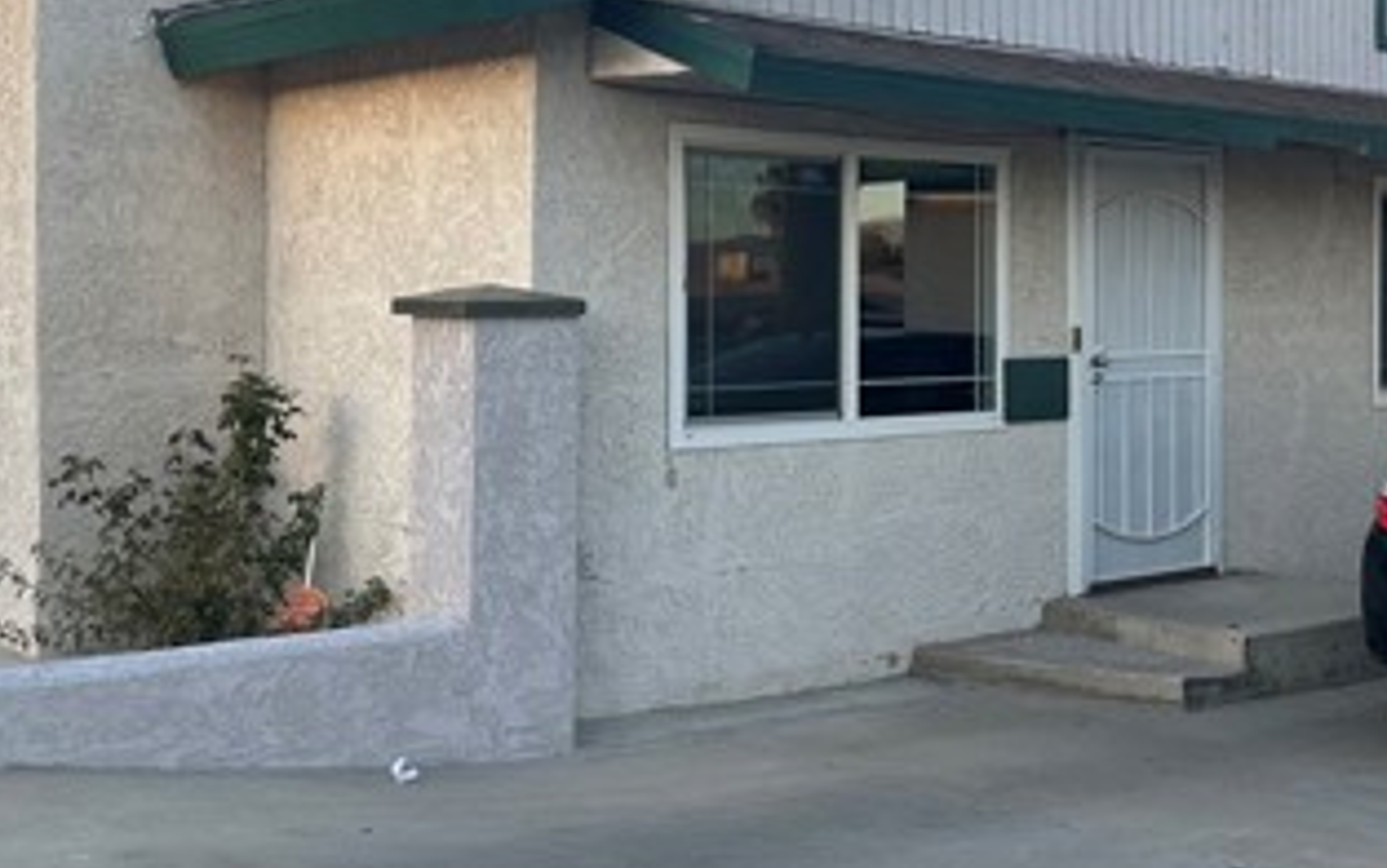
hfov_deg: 38.4
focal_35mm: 52
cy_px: 297
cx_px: 939
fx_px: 1967
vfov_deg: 24.8
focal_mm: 6.86
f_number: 1.78
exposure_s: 1/672
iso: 80
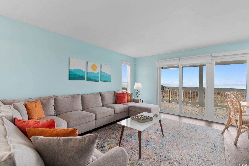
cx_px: 124
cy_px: 83
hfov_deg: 100.4
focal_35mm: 15
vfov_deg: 77.3
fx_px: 104
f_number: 4.5
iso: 100
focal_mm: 10
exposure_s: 1/20
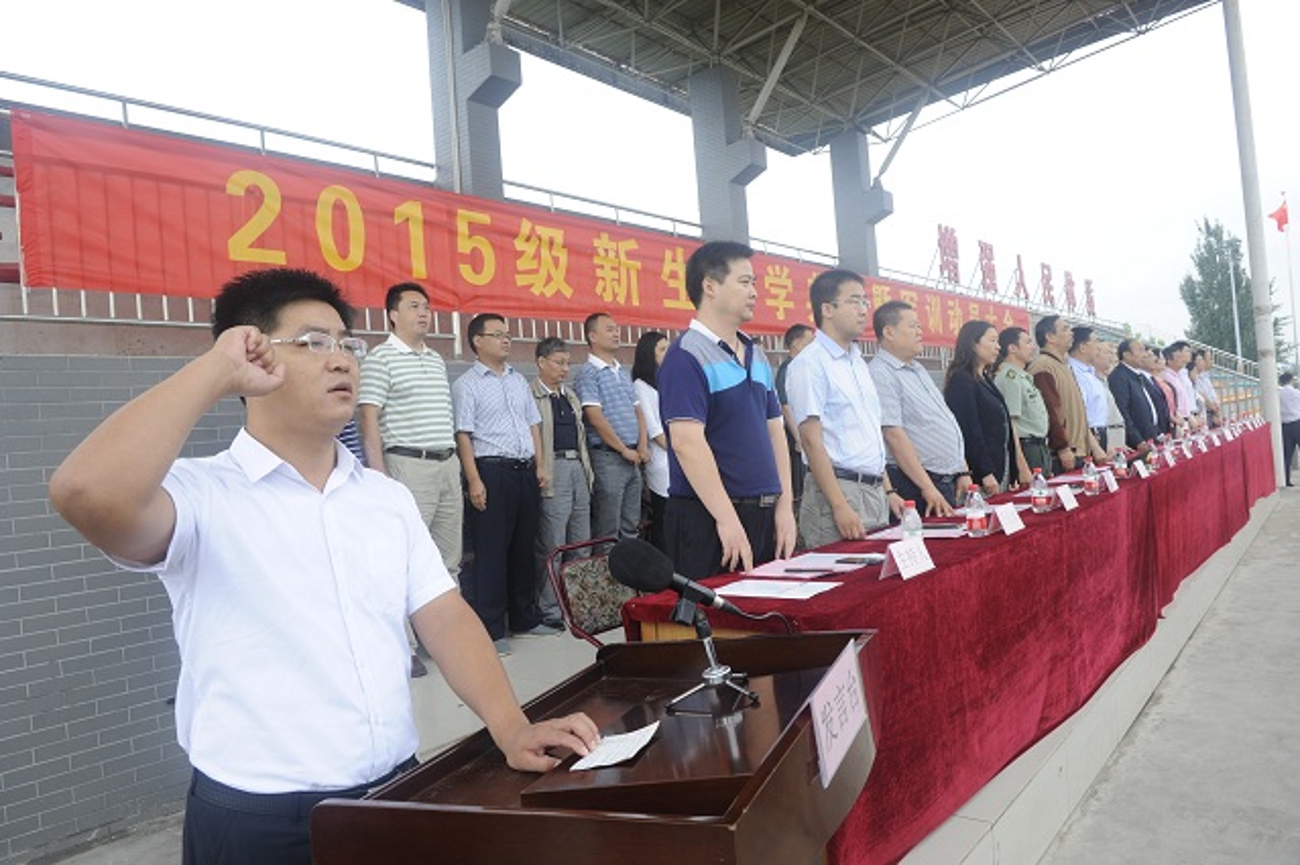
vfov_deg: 53.1
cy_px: 432
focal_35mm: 24
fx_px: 866
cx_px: 650
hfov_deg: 73.8
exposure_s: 1/80
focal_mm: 24
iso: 250
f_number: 8
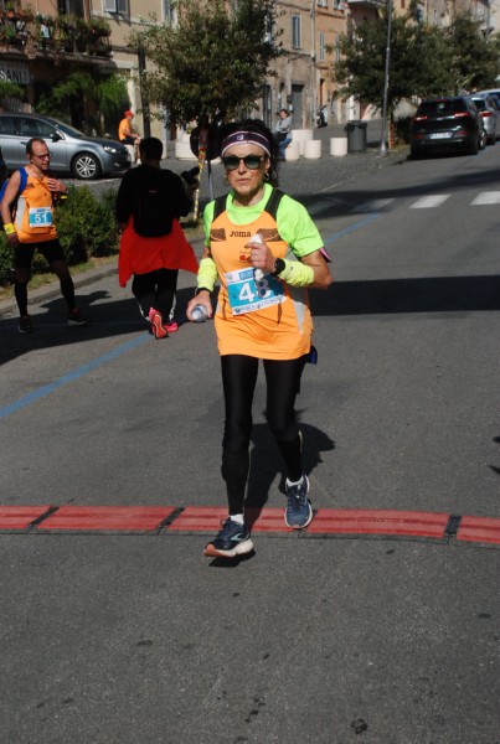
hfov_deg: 20.7
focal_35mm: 66
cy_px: 372
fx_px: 1368
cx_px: 250
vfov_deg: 30.4
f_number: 10
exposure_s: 1/2500
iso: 1000
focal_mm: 44
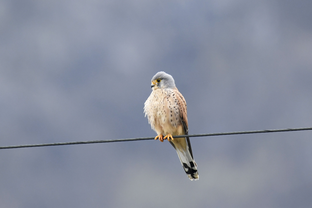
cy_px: 104
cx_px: 156
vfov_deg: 2.3
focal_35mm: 600
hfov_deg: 3.4
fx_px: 5200
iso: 400
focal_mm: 600
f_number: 7.1
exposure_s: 1/125
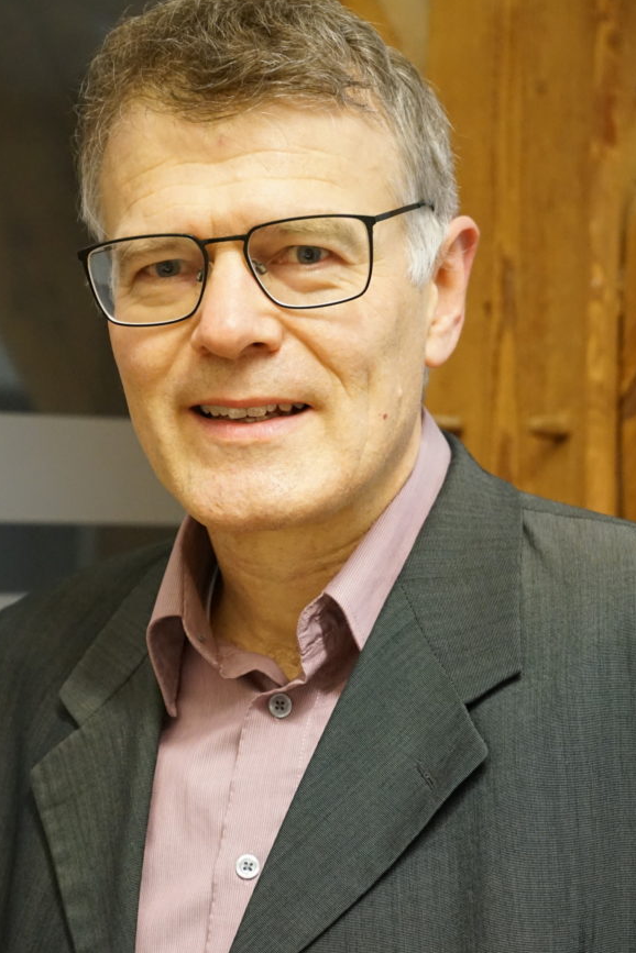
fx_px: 2464
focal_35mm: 93
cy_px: 541
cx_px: 271
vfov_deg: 21.9
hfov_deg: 14.7
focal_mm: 70
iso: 5000
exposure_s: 1/125
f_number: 5.6
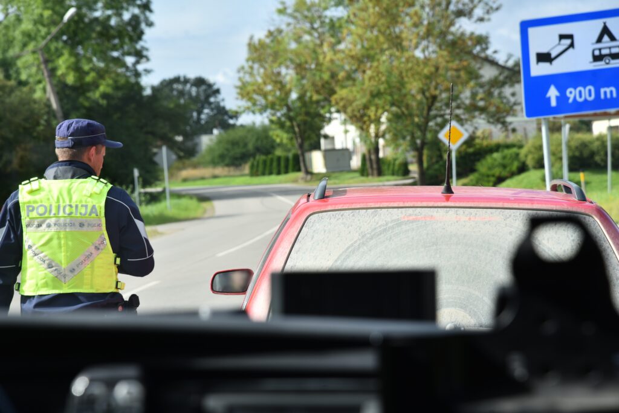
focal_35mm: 120
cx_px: 310
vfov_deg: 11.4
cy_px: 206
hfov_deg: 17.1
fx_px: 2064
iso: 100
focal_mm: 120
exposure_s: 1/160
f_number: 9
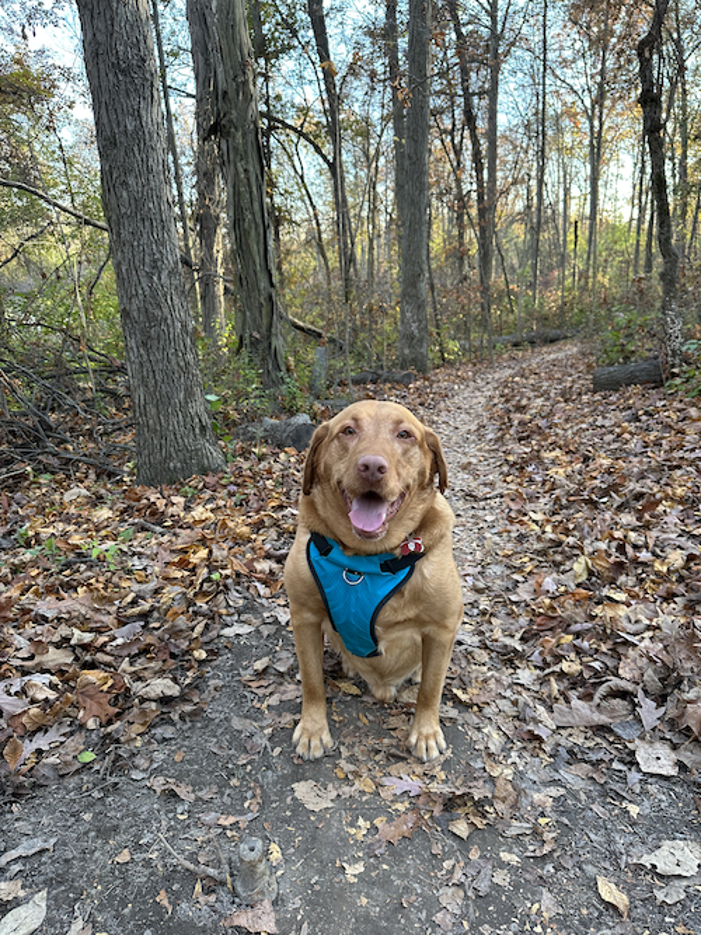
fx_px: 648
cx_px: 350
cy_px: 468
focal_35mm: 24
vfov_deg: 71.6
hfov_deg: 56.8
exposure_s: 1/128
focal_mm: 6.86
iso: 100
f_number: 1.78
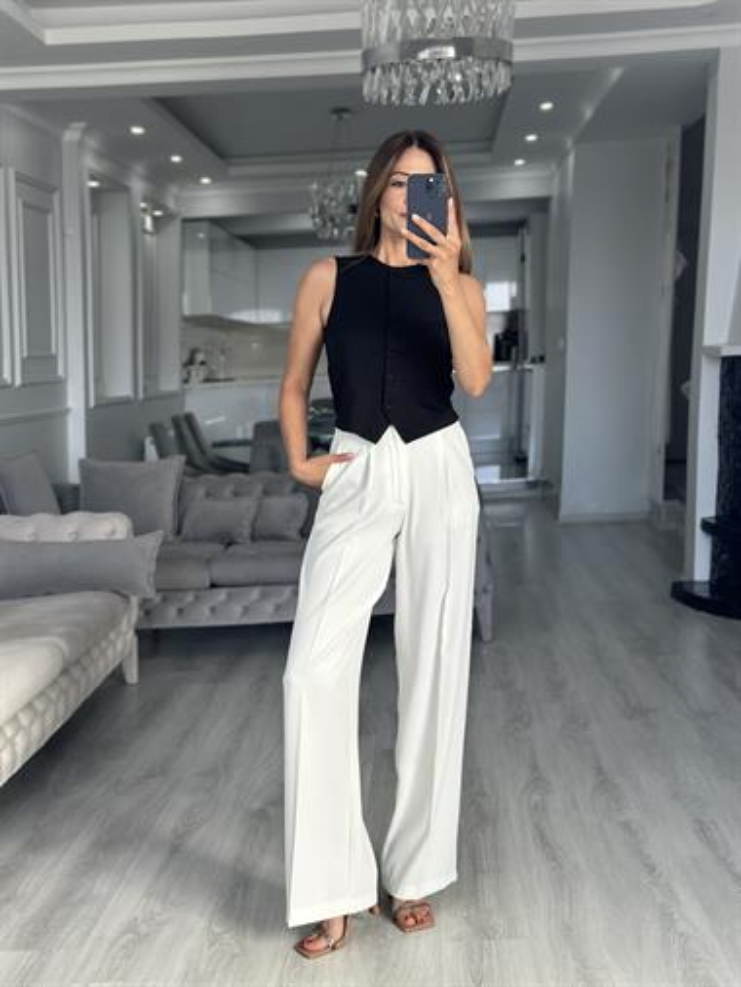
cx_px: 370
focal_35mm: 48
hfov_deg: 30.3
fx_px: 1369
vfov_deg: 39.6
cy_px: 494
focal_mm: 6.86
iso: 80
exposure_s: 1/126
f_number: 1.78
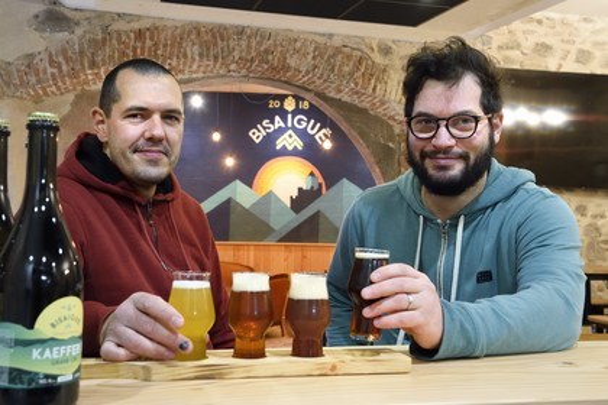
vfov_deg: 33.4
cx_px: 304
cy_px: 202
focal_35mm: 40
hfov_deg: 48.5
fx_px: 676
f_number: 9
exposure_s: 1/13
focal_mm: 40
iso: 1600
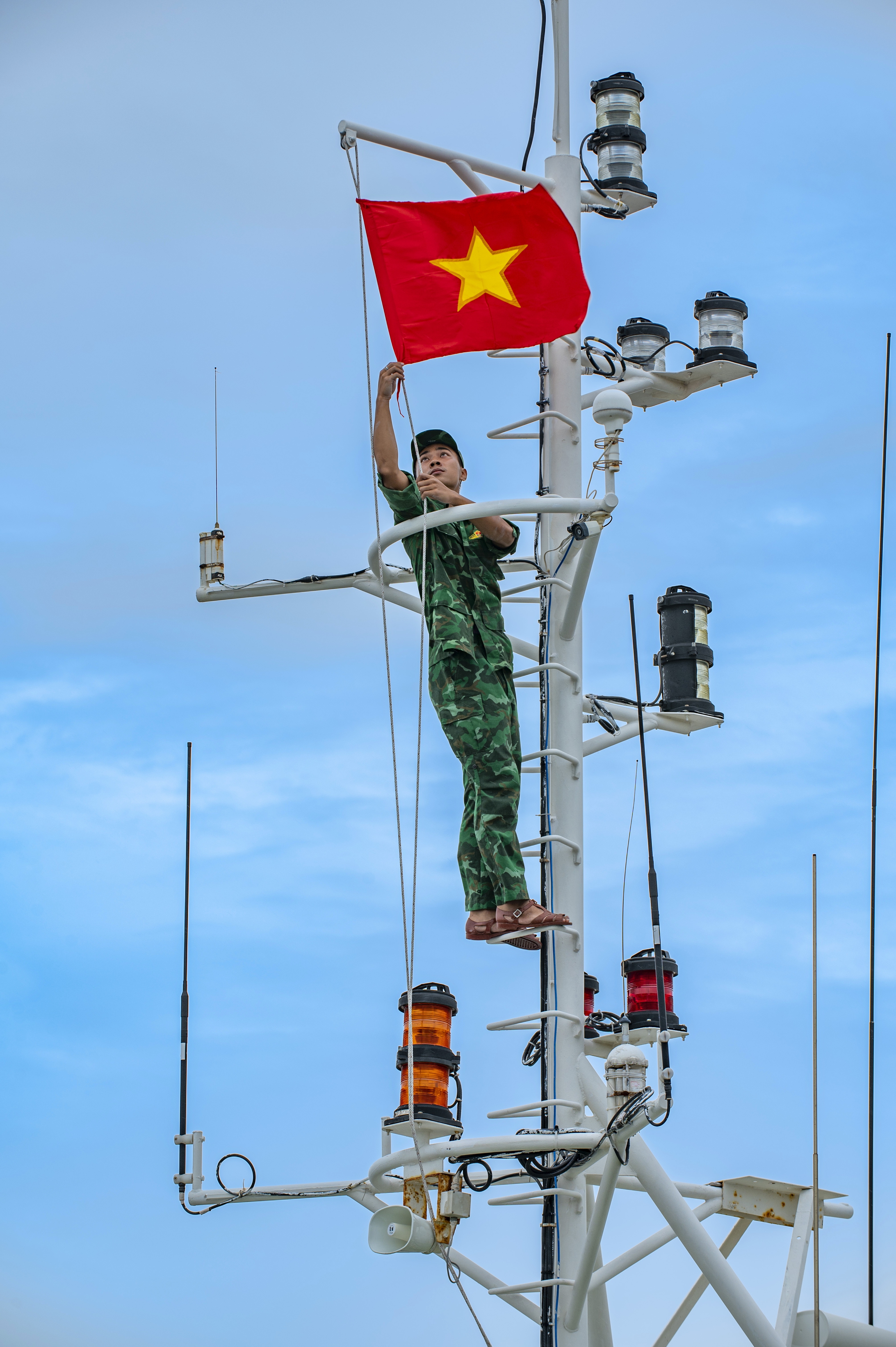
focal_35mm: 130
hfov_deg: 10.5
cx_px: 448
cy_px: 674
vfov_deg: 15.8
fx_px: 4860
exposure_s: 1/320
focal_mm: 130
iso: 200
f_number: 9
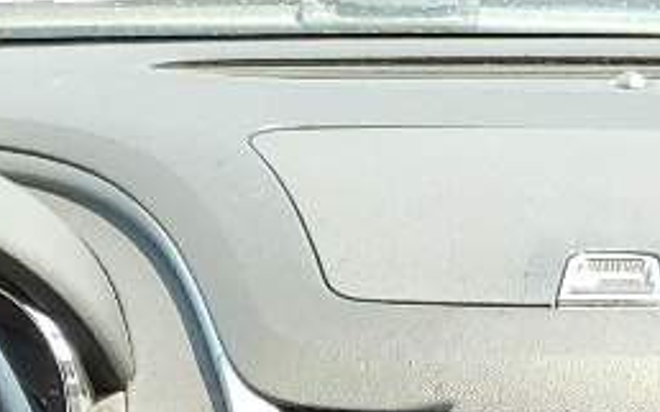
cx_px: 586
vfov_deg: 6.5
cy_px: 1507
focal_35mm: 171
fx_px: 3074
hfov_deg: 12.2
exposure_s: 1/263
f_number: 1.5
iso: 50
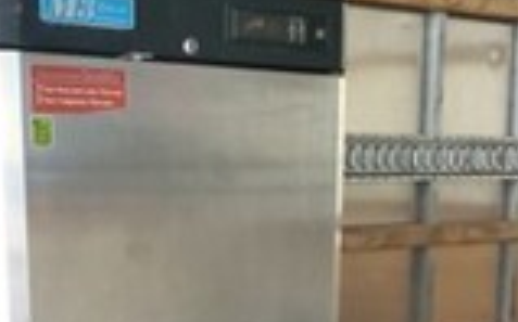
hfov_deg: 27.6
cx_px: 156
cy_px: 410
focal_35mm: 74
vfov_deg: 16.7
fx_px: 1044
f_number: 2.4
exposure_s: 1/50
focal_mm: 4.3
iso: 320
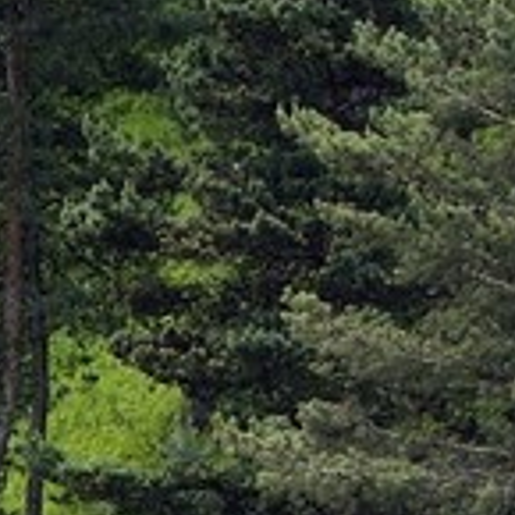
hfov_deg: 0.9
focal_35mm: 1870
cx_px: -1865
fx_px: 31476
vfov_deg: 0.9
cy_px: 1623
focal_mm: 200
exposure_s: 1/250
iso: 320
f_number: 9
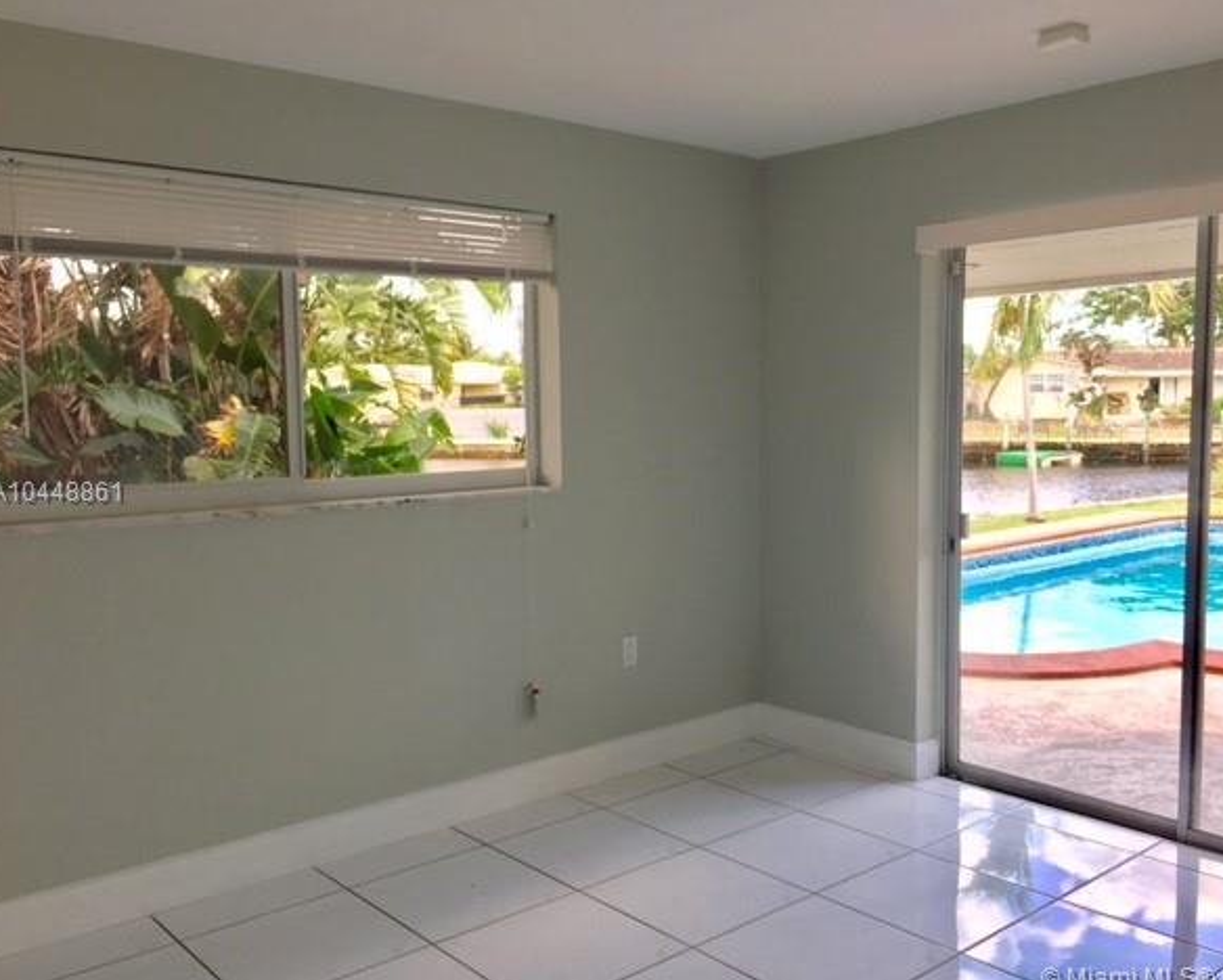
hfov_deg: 57.1
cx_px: 655
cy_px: 494
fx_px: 1123
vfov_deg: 47.2
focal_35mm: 31
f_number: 2.2
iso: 25
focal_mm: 4.15
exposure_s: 1/60
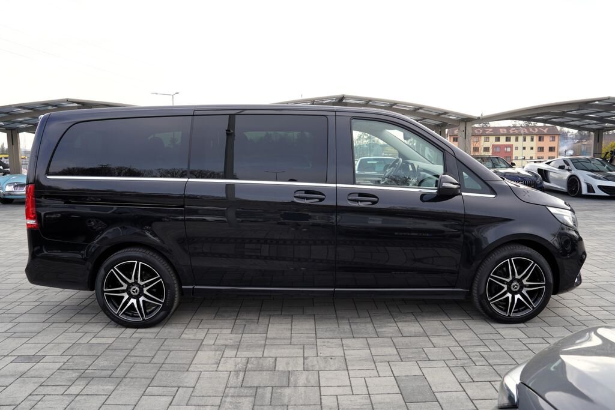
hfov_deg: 73.7
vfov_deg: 53.1
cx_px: 308
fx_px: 410
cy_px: 205
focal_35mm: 24
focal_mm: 24
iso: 100
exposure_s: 1/125
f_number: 5.6
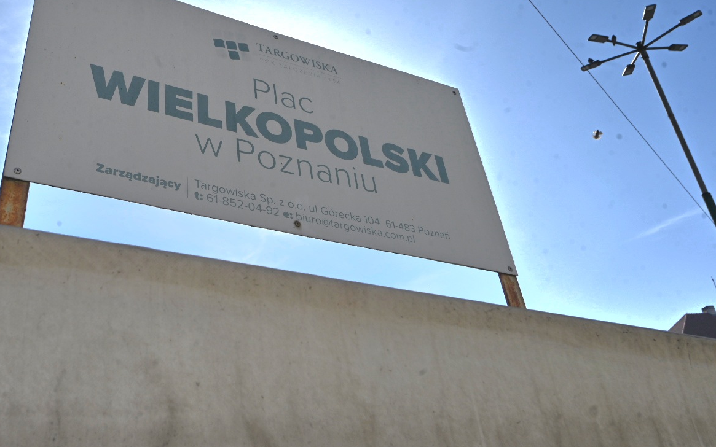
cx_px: 221
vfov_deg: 37.2
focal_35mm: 34
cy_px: 188
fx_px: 663
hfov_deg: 55.2
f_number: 14
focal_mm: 24
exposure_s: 1/400
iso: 100
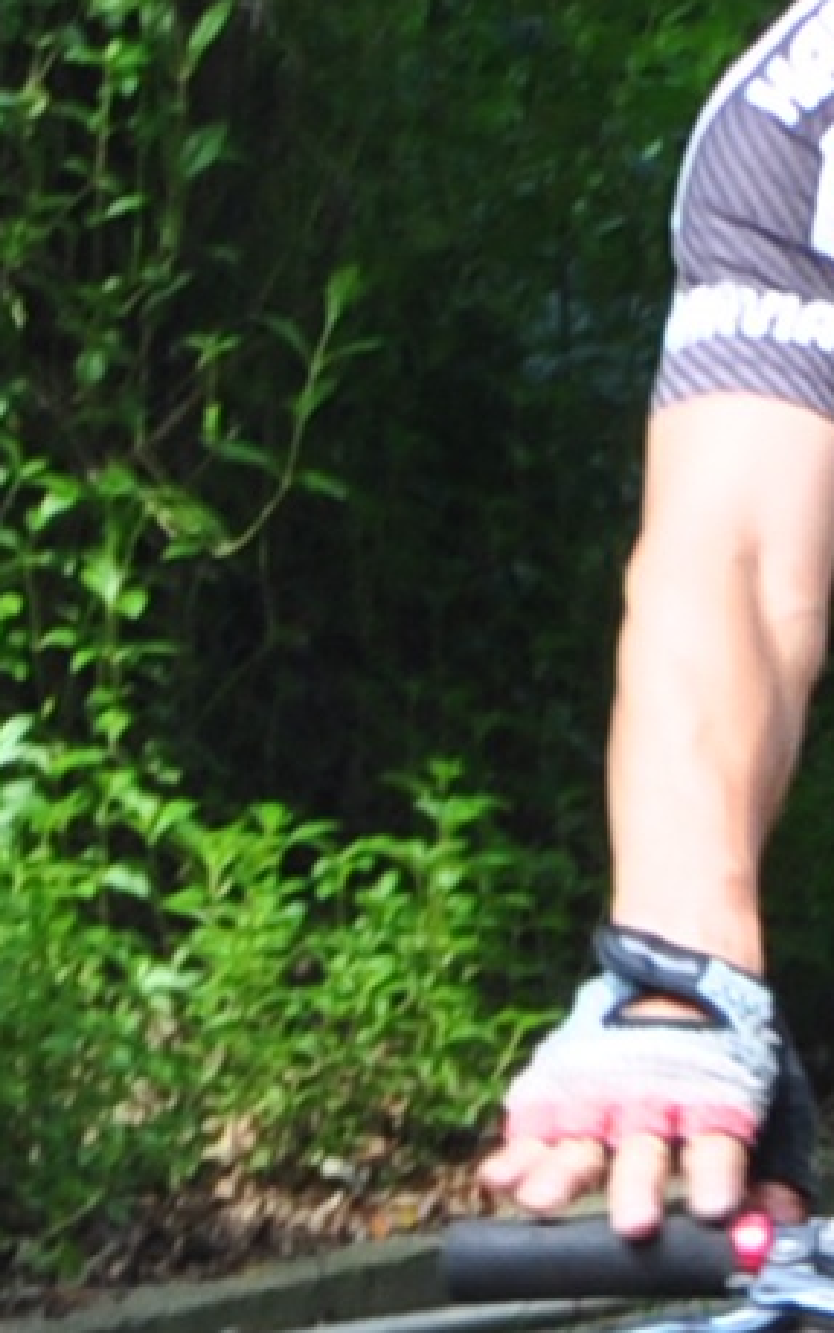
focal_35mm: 436
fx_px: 15840
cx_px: 1296
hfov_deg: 3.0
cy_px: 1120
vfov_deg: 4.8
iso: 200
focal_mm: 85
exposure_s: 1/60
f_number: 11
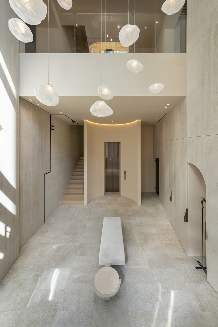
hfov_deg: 90.0
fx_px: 109
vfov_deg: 112.6
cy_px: 164
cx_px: 109
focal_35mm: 12
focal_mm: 12
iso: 200
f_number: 8
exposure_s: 1/40
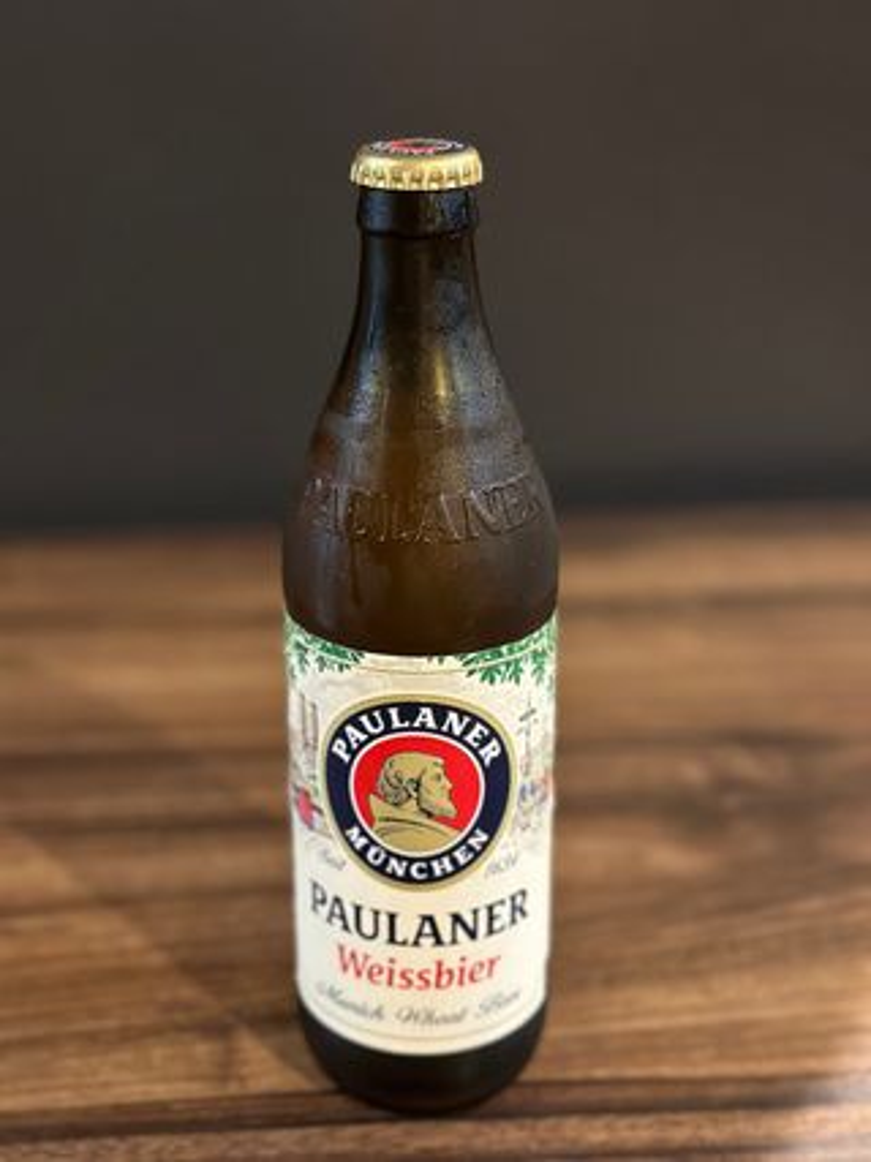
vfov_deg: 39.7
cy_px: 581
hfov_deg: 30.3
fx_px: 1611
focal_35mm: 48
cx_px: 436
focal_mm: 6.86
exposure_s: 1/33
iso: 640
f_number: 1.78
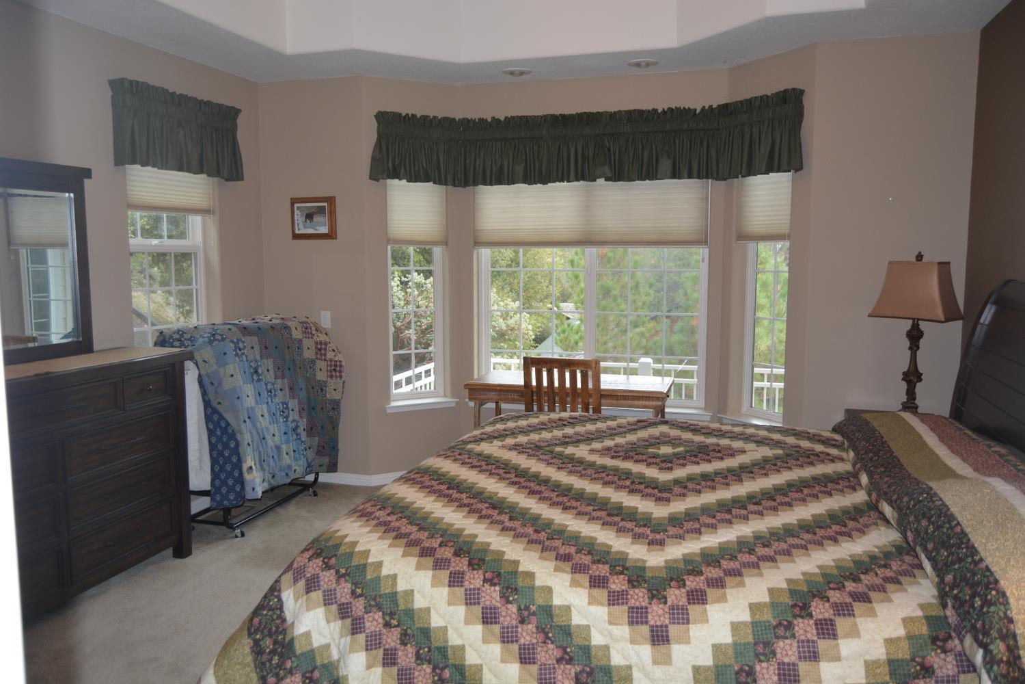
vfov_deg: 47.9
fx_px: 769
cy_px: 342
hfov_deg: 67.4
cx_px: 512
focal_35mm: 27
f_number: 3.5
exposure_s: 1/60
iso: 400
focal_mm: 18
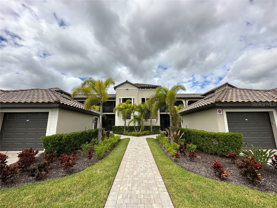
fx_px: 112
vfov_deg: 85.7
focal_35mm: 14
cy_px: 104
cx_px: 138
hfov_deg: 102.1
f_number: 2.2
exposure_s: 1/2398
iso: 50
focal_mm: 2.22
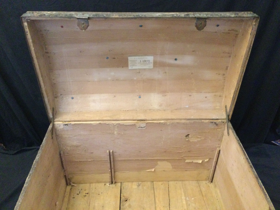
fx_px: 251
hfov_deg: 58.4
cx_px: 140
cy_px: 105
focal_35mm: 31
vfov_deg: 45.4
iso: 500
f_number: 2.4
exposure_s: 1/17
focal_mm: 3.3
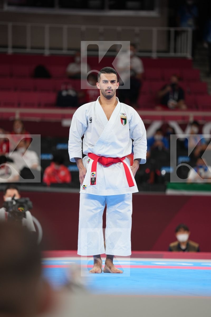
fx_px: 1679
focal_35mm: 191
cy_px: 158
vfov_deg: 10.8
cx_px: 106
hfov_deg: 7.2
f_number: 2.8
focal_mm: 191
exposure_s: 1/500
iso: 500
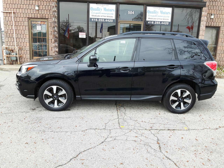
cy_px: 84
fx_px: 201
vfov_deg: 45.4
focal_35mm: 31
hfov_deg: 58.4
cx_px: 112
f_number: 1.9
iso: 40
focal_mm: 3.7
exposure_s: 1/209
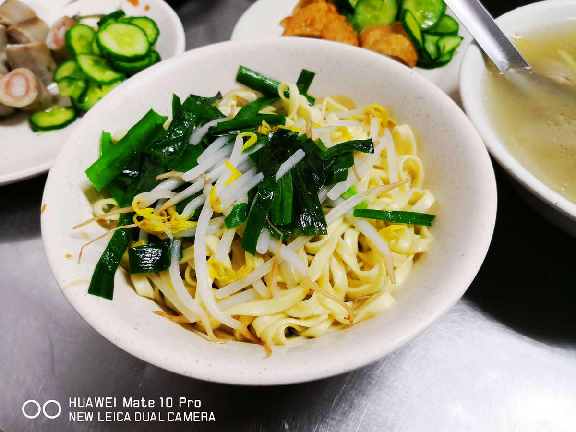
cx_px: 288
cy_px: 216
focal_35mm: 27
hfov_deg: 65.3
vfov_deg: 51.4
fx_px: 449
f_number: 1.6
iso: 160
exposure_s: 1/40
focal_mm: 3.95
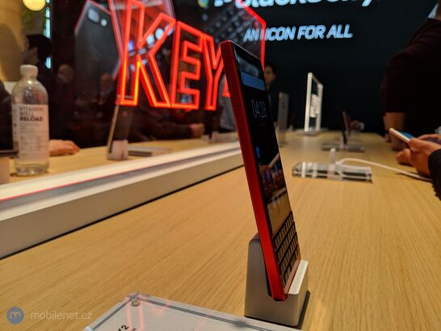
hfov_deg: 65.3
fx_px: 344
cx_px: 220
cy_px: 166
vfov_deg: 51.4
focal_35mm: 27
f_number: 1.8
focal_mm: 4.44
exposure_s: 1/99.9
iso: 62
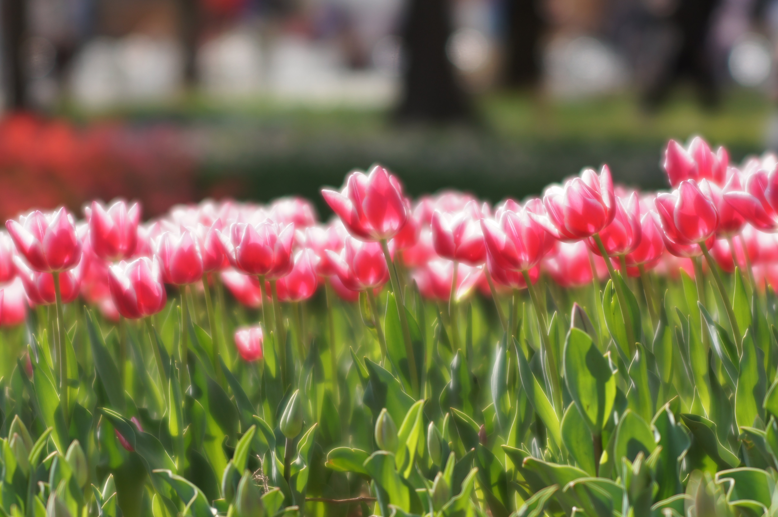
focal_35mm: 150
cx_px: 389
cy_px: 258
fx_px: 3238
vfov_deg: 9.1
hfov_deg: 13.7
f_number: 3.2
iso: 100
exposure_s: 1/640
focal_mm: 100
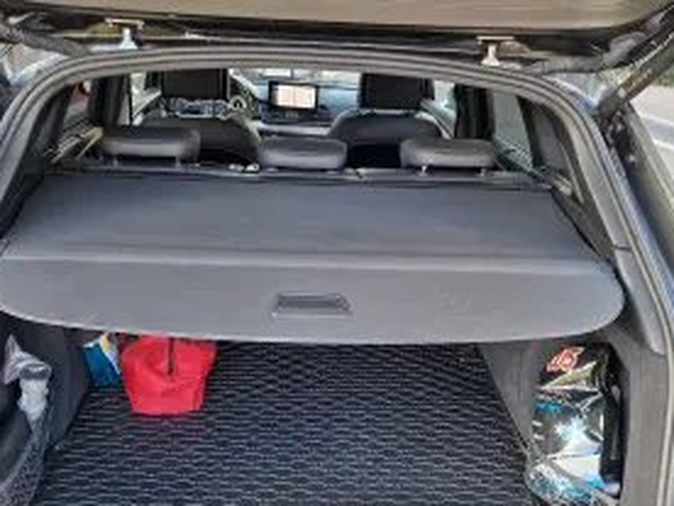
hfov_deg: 59.9
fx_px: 584
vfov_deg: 46.5
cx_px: 308
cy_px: 310
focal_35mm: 30
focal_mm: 6.4
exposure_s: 1/180
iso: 200
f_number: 1.8
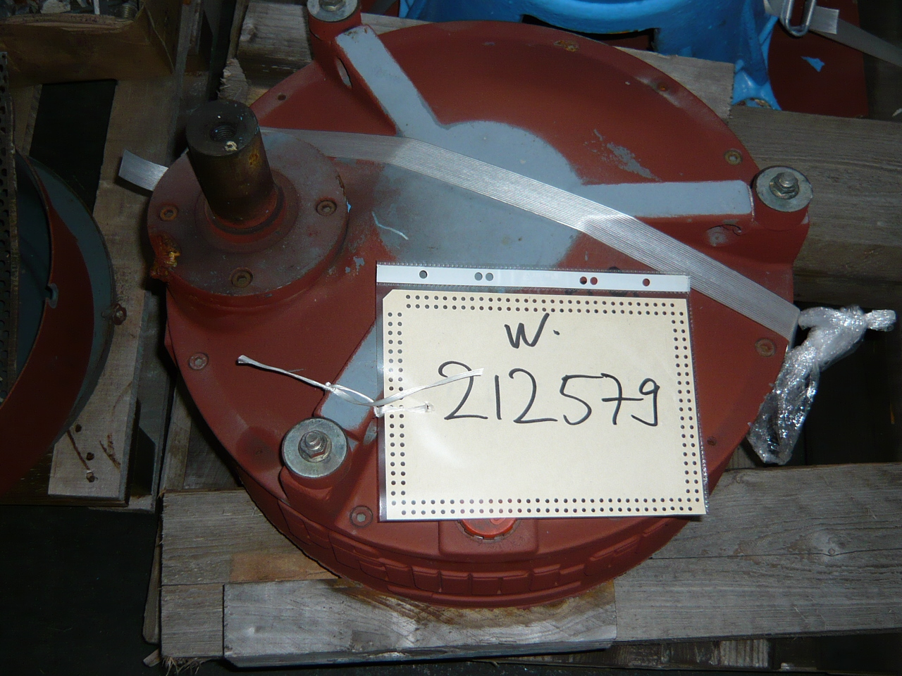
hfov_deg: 45.8
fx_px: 1068
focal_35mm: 41
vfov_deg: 35.1
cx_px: 451
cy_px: 338
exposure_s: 1/30
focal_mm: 4.6
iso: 100
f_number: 2.8
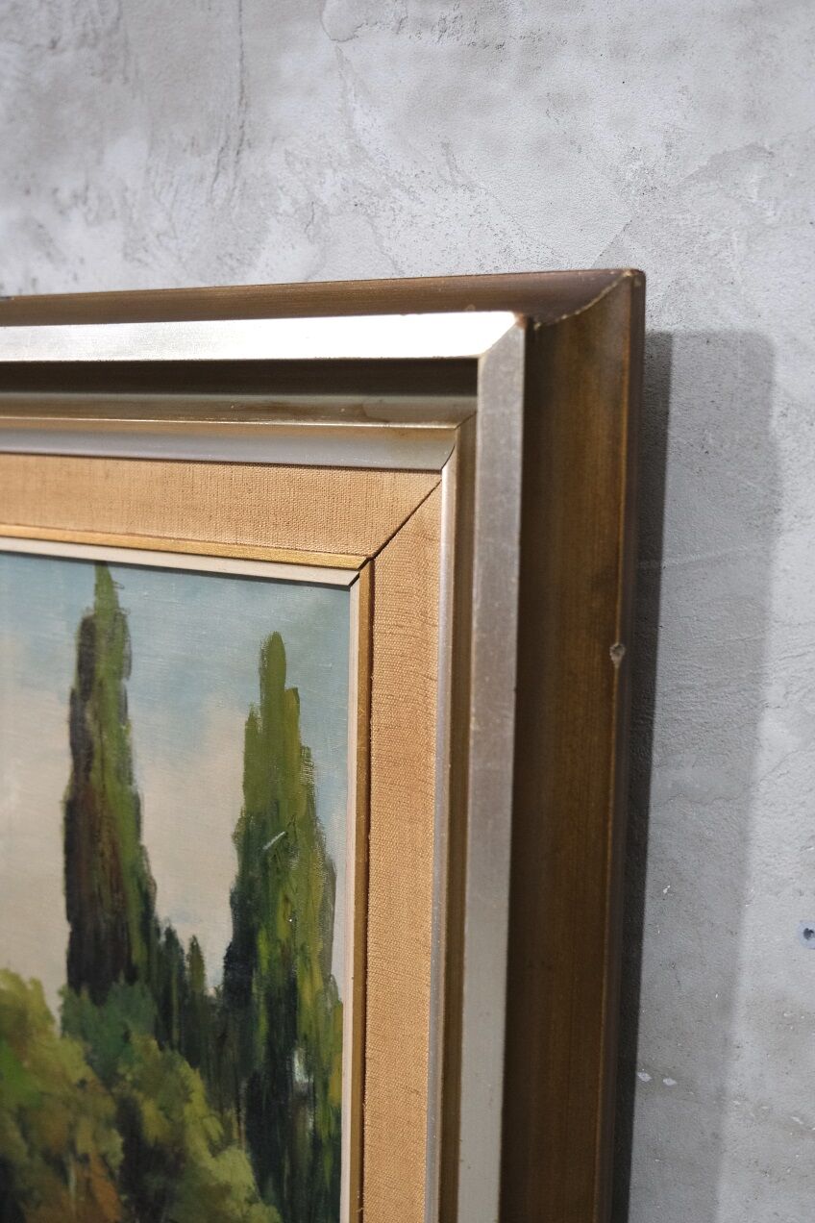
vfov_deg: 44.5
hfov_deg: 30.5
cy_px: 612
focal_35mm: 44
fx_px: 1494
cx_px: 408
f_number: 4
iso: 2500
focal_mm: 29.2
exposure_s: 1/42
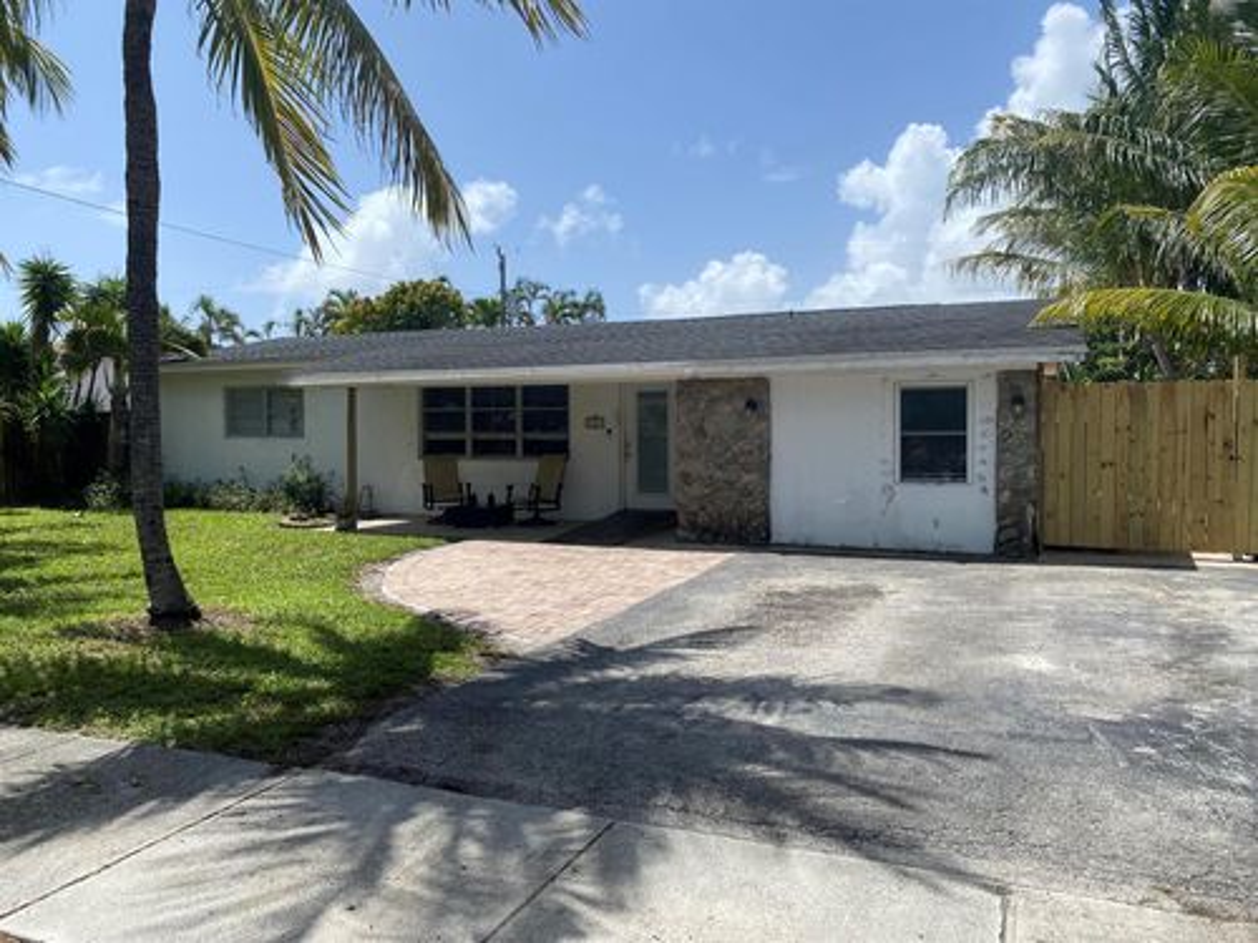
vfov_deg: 53.1
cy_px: 472
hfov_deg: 67.3
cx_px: 629
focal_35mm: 26
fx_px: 945
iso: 32
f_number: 1.8
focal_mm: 4.25
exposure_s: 1/3300
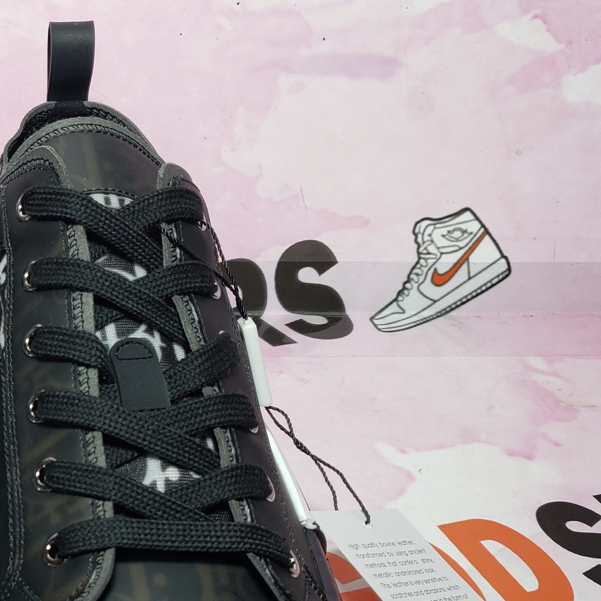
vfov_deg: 31.4
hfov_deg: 29.7
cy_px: 481
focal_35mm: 53
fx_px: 1041
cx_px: -22
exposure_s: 1/258
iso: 50
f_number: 1.5
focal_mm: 4.3
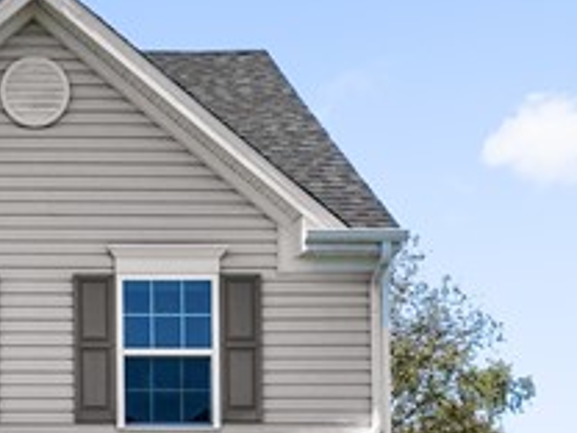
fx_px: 1967
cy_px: 593
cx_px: -189
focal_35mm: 118
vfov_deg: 12.1
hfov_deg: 15.8
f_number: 2.8
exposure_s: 1/1250
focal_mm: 12.29
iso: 100
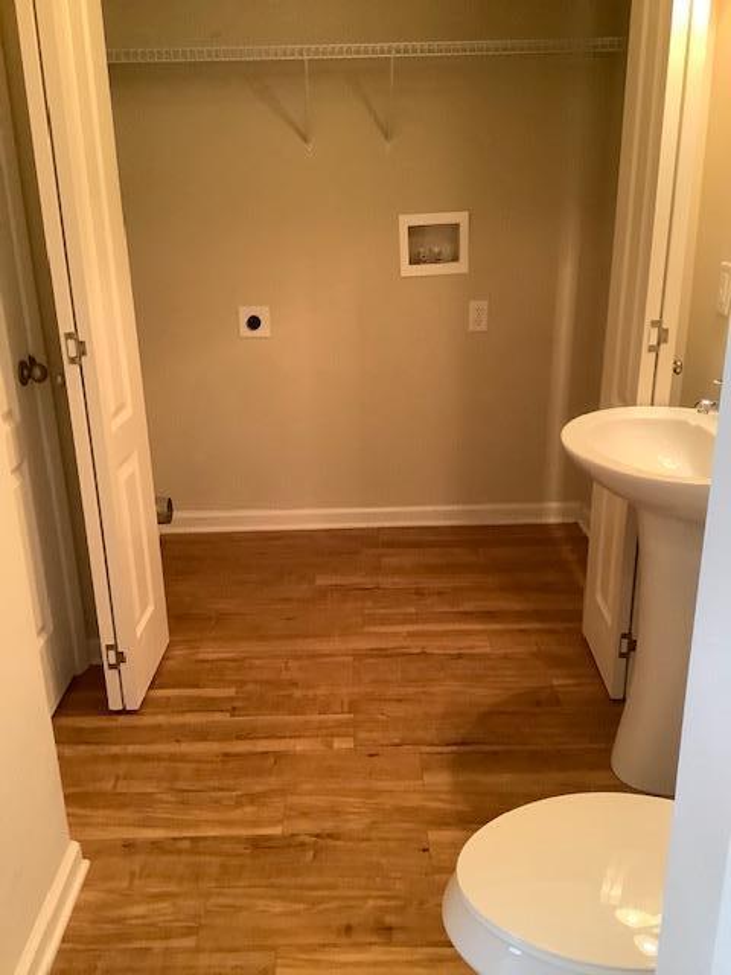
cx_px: 366
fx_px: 873
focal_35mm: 31
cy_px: 488
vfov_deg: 58.4
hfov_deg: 45.4
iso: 400
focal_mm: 3.3
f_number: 2.4
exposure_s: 1/40
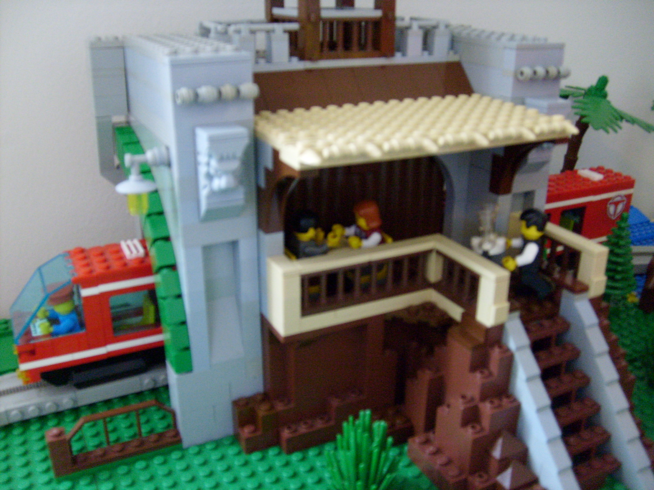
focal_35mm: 35
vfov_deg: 40.7
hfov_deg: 52.6
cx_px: 327
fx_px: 661
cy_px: 245
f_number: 2.8
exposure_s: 1/10
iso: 200
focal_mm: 5.8
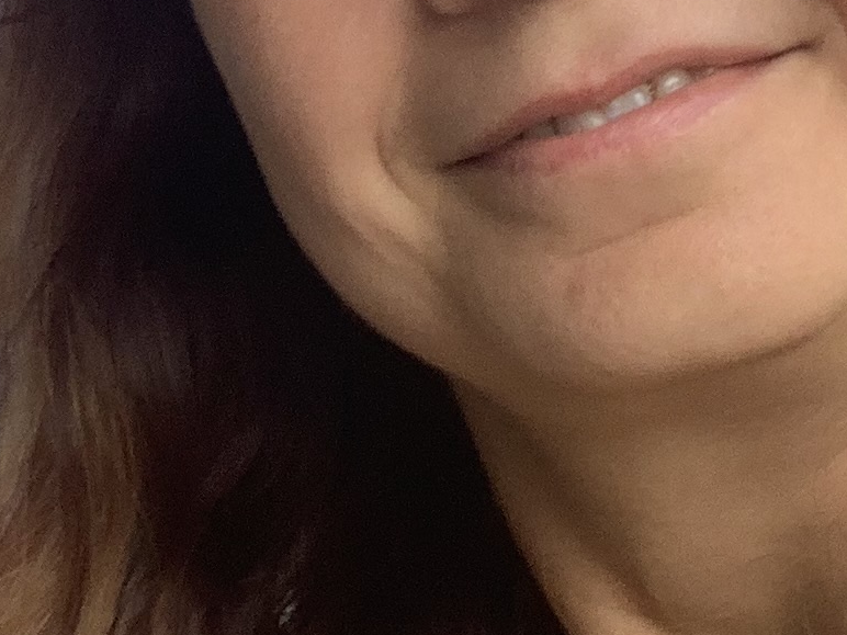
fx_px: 3132
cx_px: 89
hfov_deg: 15.2
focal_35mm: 128
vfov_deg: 11.4
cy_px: -80
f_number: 2.2
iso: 40
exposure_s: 1/121
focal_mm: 2.87
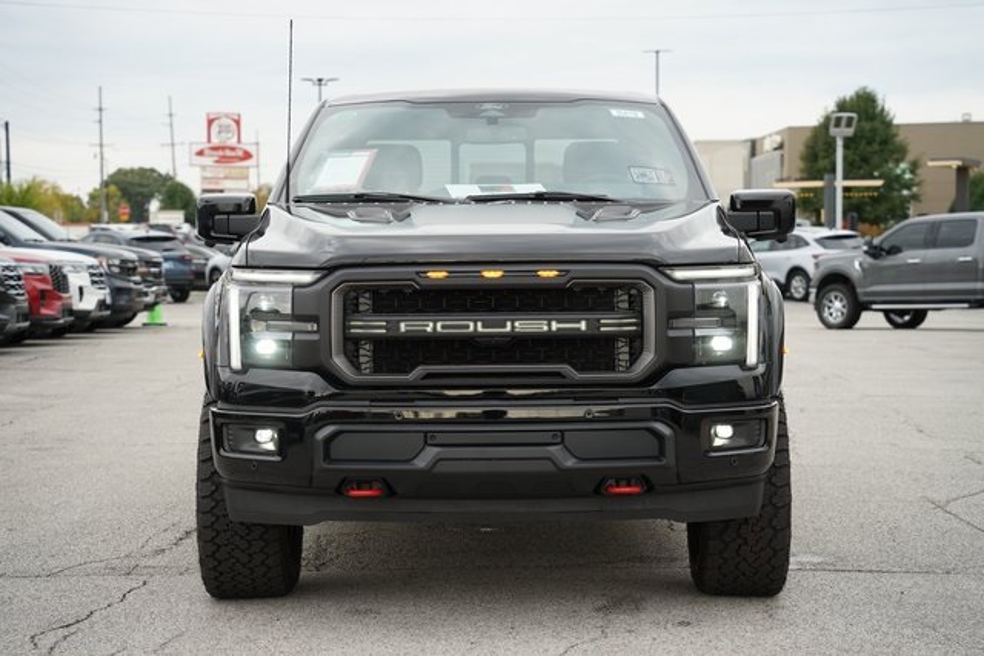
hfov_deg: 26.0
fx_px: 2132
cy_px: 328
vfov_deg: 17.5
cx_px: 492
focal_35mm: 78
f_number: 5
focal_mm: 78
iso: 100
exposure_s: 1/100
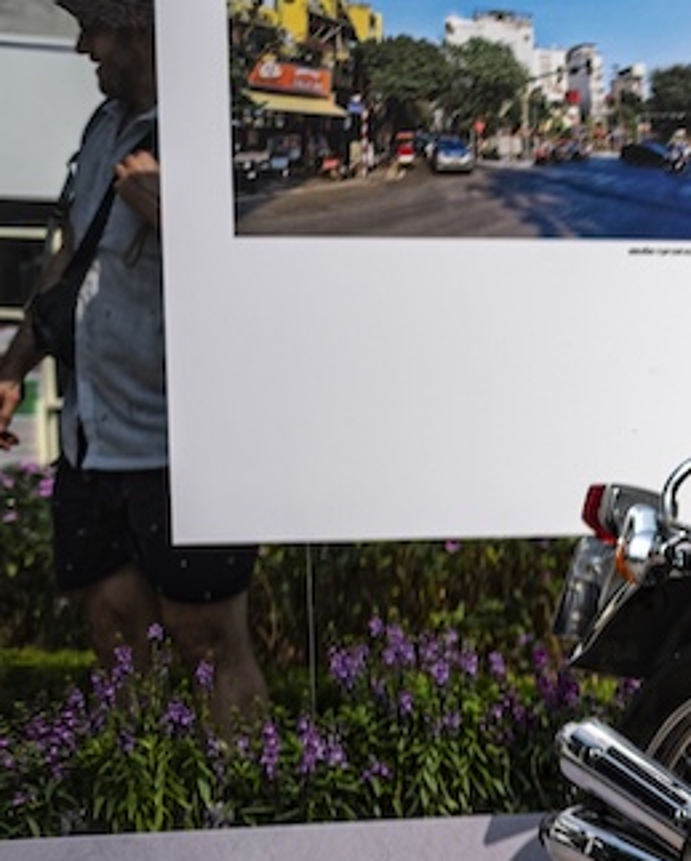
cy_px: 649
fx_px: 2731
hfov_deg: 13.0
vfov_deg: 17.8
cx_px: 1257
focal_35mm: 107
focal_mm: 24
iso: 100
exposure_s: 1/4000
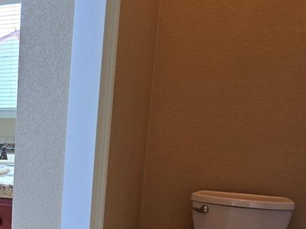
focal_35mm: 57
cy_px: 212
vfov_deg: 24.8
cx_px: -65
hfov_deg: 29.0
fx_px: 503
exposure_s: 1/120
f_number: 1.7
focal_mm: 6.3
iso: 64
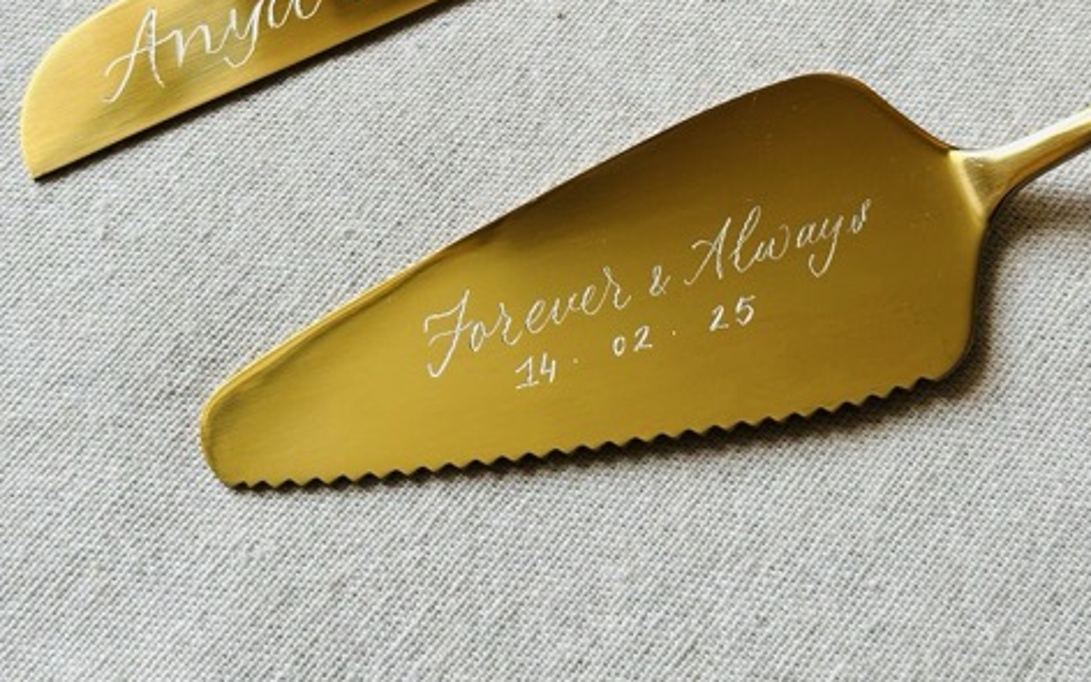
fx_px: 2052
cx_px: 552
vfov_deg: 18.4
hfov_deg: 29.8
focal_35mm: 69
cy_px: 7
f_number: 1.78
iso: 125
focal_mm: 6.86
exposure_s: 1/60
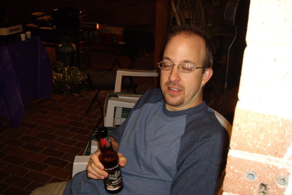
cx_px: 145
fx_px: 325
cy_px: 96
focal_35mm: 40
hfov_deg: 48.4
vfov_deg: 33.4
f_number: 2.7
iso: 200
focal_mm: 6.2
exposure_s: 1/40
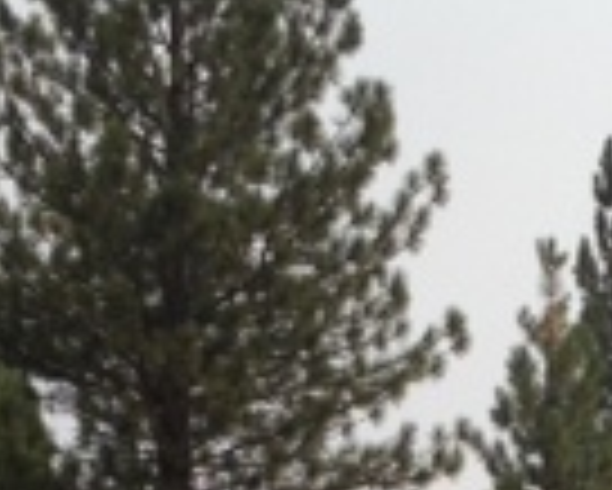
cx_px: 540
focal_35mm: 161
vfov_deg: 9.1
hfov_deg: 11.9
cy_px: 922
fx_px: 2918
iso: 64
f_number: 2.4
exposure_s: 1/1416
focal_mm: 4.28
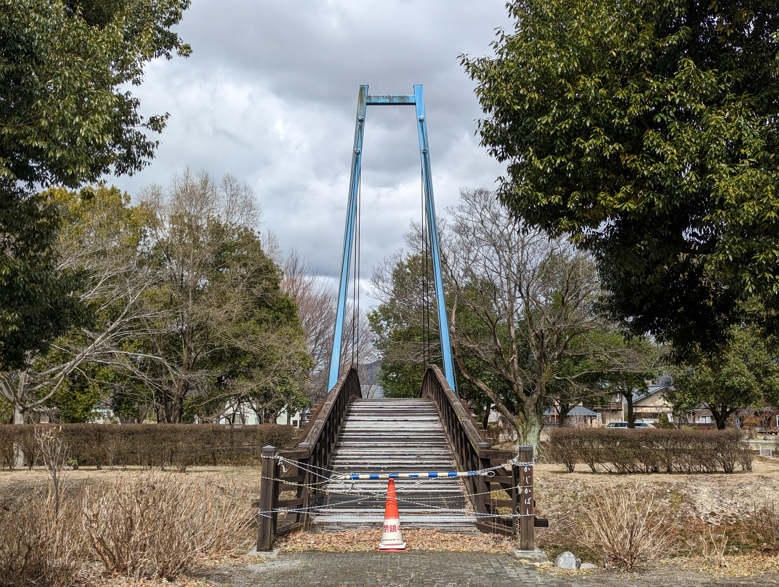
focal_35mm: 48
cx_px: 390
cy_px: 294
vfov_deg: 30.3
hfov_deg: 39.6
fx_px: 1082
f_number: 1.85
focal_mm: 6.81
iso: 48
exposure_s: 1/2532
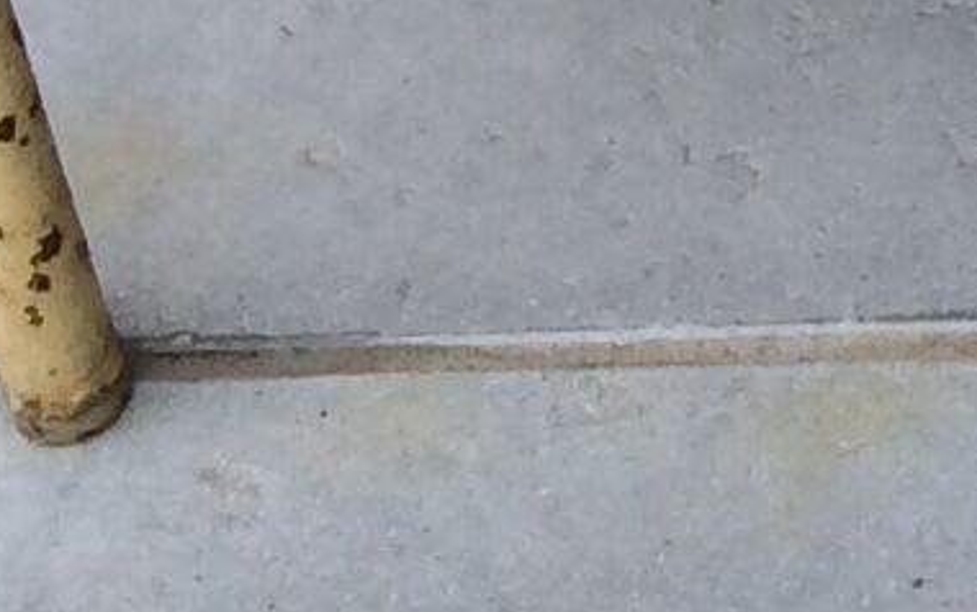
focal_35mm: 231
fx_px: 6154
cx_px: 2106
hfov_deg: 8.5
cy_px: -1299
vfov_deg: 5.3
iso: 32
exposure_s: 1/280
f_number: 2.4
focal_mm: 3.3
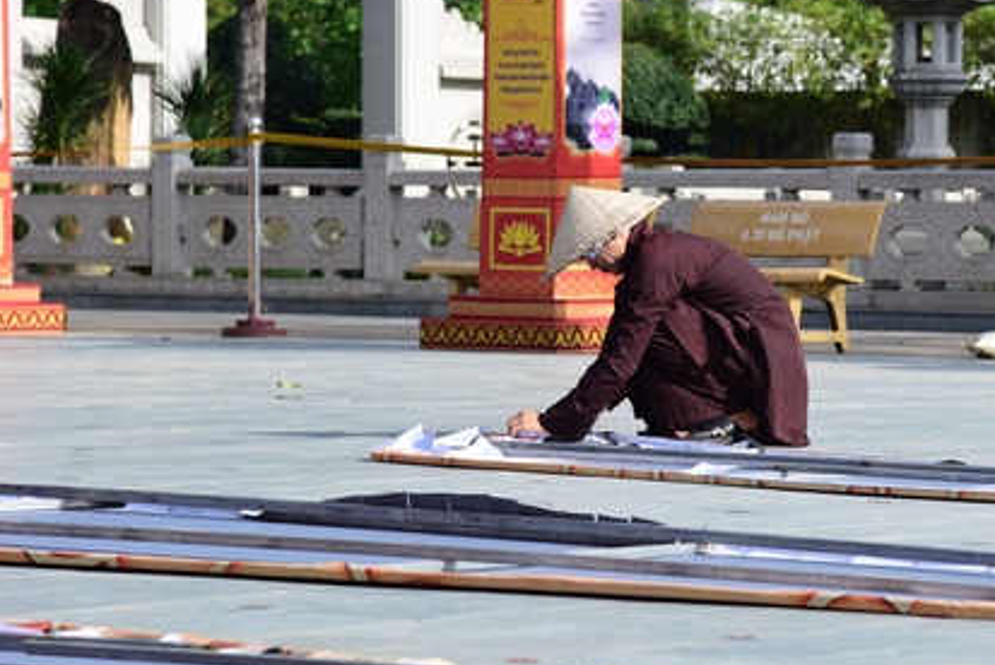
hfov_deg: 10.8
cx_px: 761
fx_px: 5227
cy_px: 275
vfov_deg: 7.3
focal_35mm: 189
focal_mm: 120
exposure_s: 1/400
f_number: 8
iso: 200
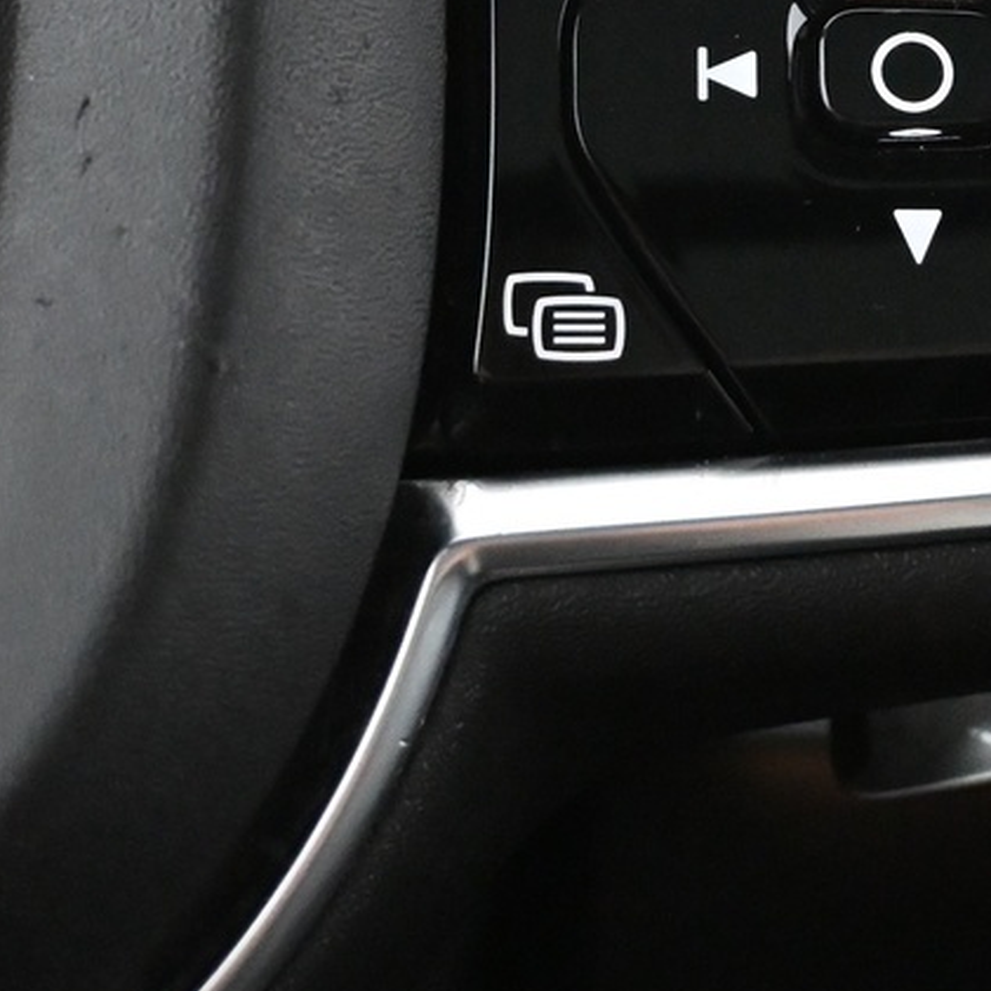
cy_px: 0
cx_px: 826
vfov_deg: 15.8
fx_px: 3498
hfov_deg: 16.0
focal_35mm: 108
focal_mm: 22
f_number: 4
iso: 5600
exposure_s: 1/40
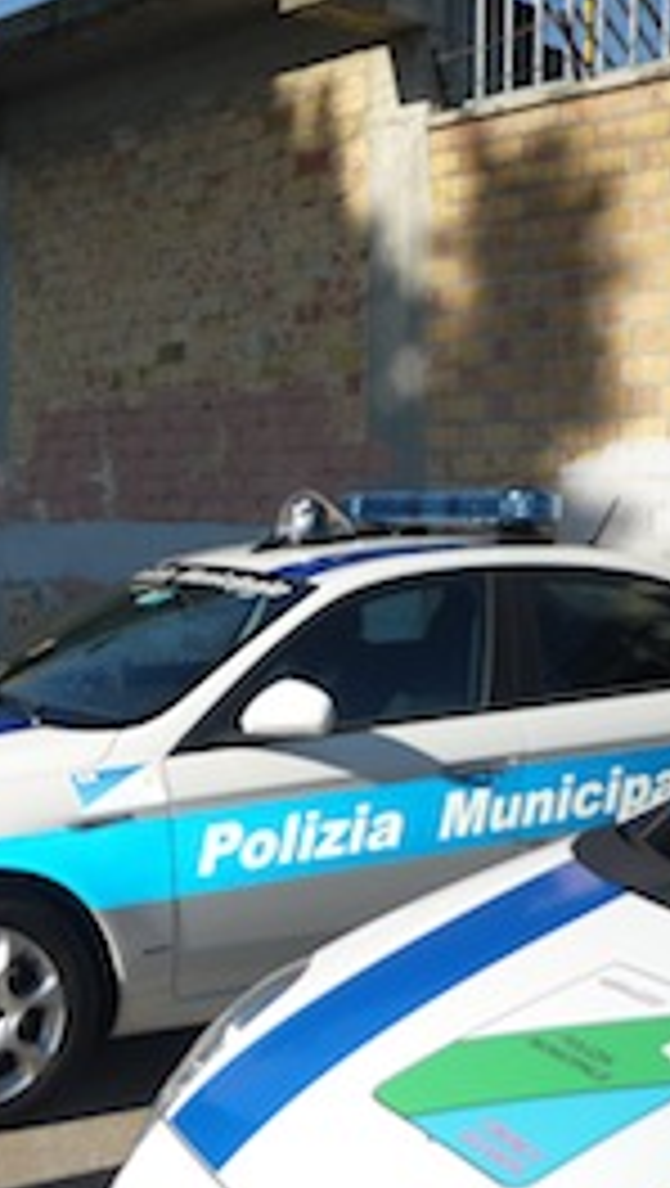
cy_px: 598
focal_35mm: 49
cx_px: -18
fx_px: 1544
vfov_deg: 42.1
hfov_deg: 23.4
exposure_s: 1/160
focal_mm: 5.5
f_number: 8
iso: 100
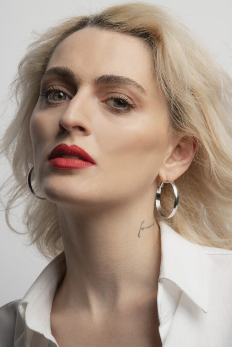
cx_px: 116
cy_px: 174
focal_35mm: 105
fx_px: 1014
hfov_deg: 13.0
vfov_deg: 19.5
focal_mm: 105
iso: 125
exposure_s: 1/125
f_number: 13
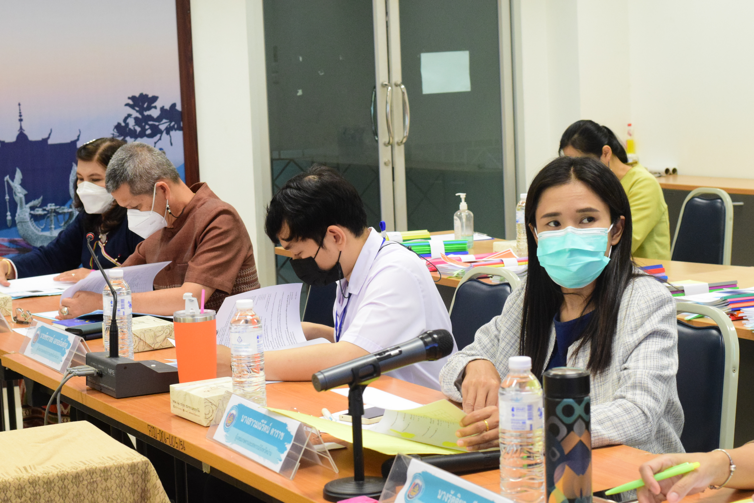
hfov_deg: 27.0
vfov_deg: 18.2
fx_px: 1571
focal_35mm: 75
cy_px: 252
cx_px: 377
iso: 3200
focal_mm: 50
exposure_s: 1/100
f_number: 7.1
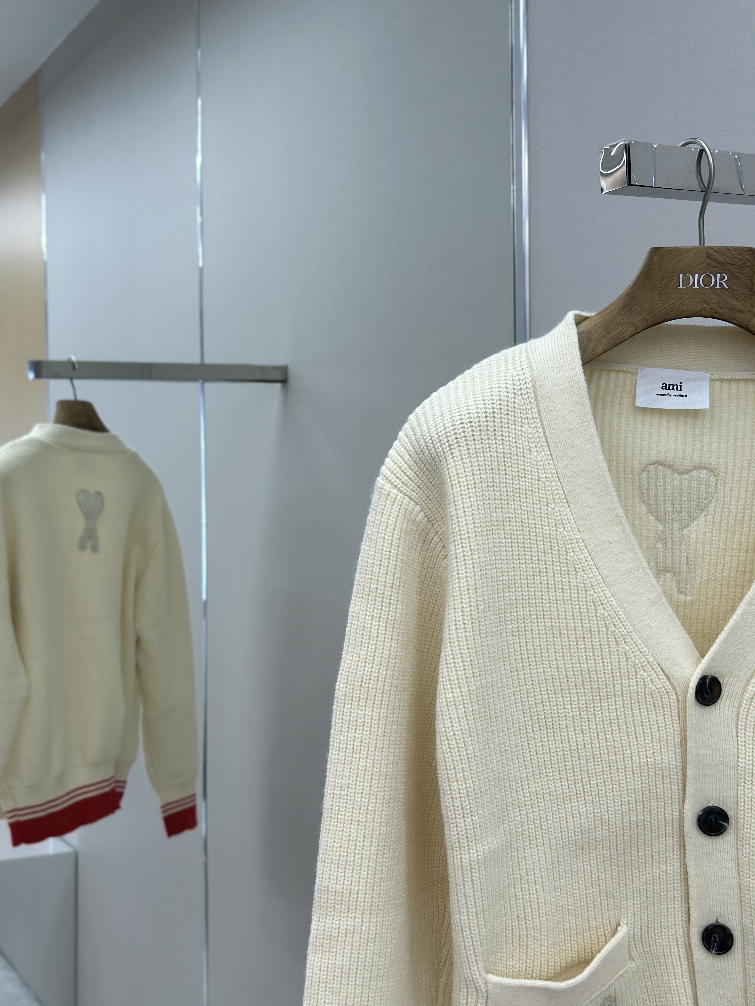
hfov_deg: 30.3
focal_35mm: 48
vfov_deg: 39.7
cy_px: 503
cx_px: 378
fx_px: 1396
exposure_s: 1/516
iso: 80
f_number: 1.78
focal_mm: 6.86
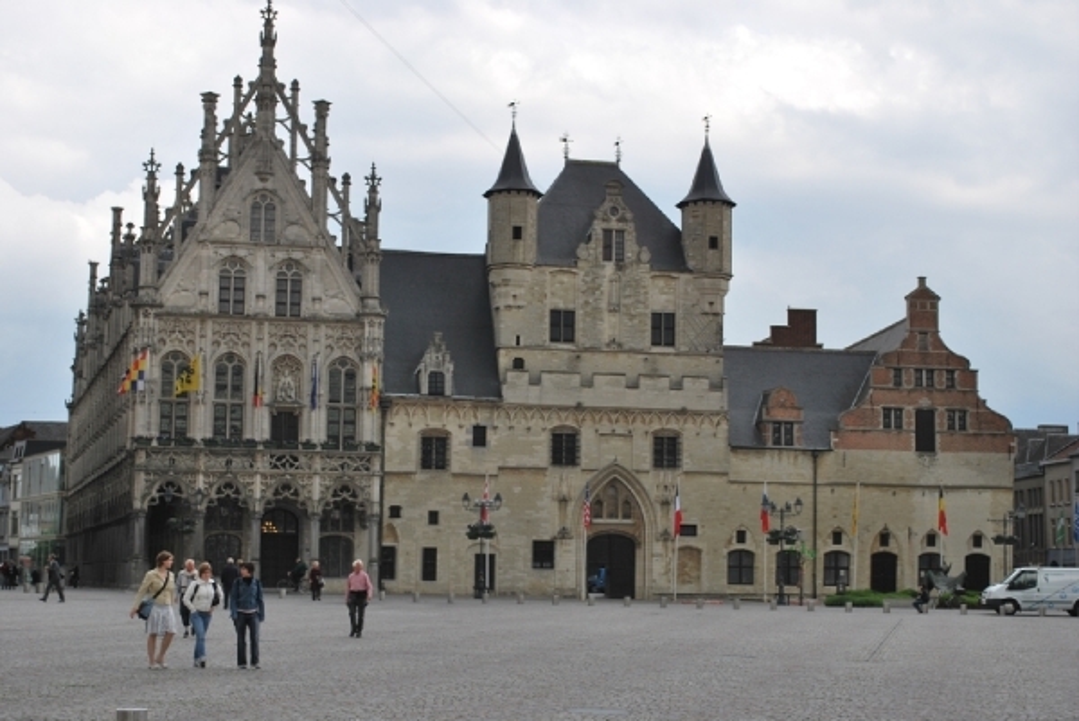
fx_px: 1800
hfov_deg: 33.4
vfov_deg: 22.7
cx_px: 540
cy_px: 360
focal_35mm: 60
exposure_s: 1/200
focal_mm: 40
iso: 100
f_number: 7.1
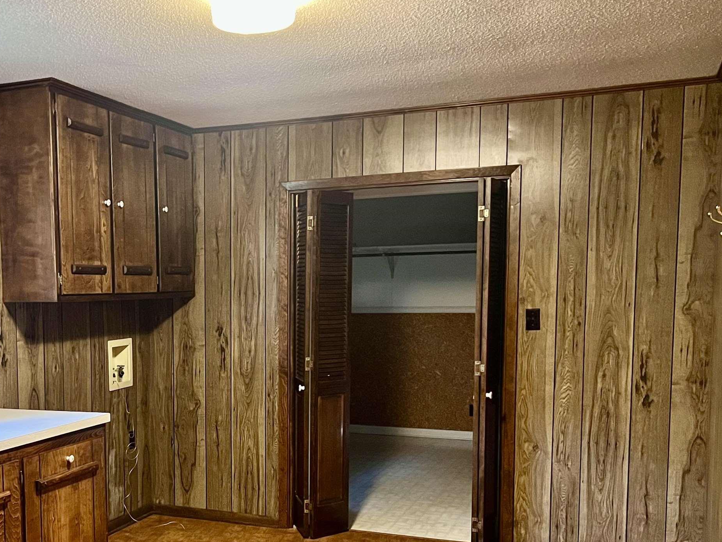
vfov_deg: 33.2
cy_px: 371
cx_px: 200
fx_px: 897
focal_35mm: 43
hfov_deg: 42.8
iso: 500
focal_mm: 5.7
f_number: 1.5
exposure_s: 1/40
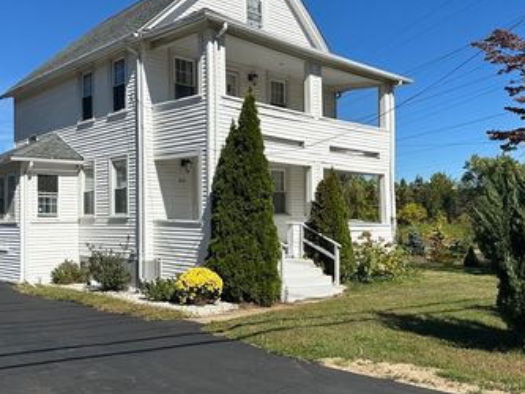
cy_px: 217
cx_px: 266
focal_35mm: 36
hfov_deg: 51.3
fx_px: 546
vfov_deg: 39.6
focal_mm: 6.86
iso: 80
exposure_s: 1/6211
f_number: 1.78
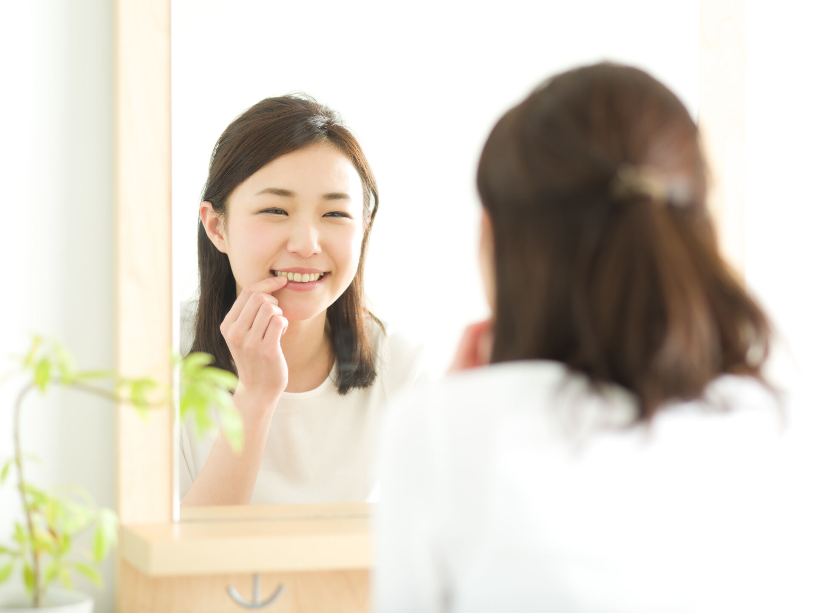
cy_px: 306
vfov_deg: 12.6
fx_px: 2785
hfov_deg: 16.7
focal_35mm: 118
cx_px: 408
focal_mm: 150
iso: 200
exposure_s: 1/125
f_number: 3.5
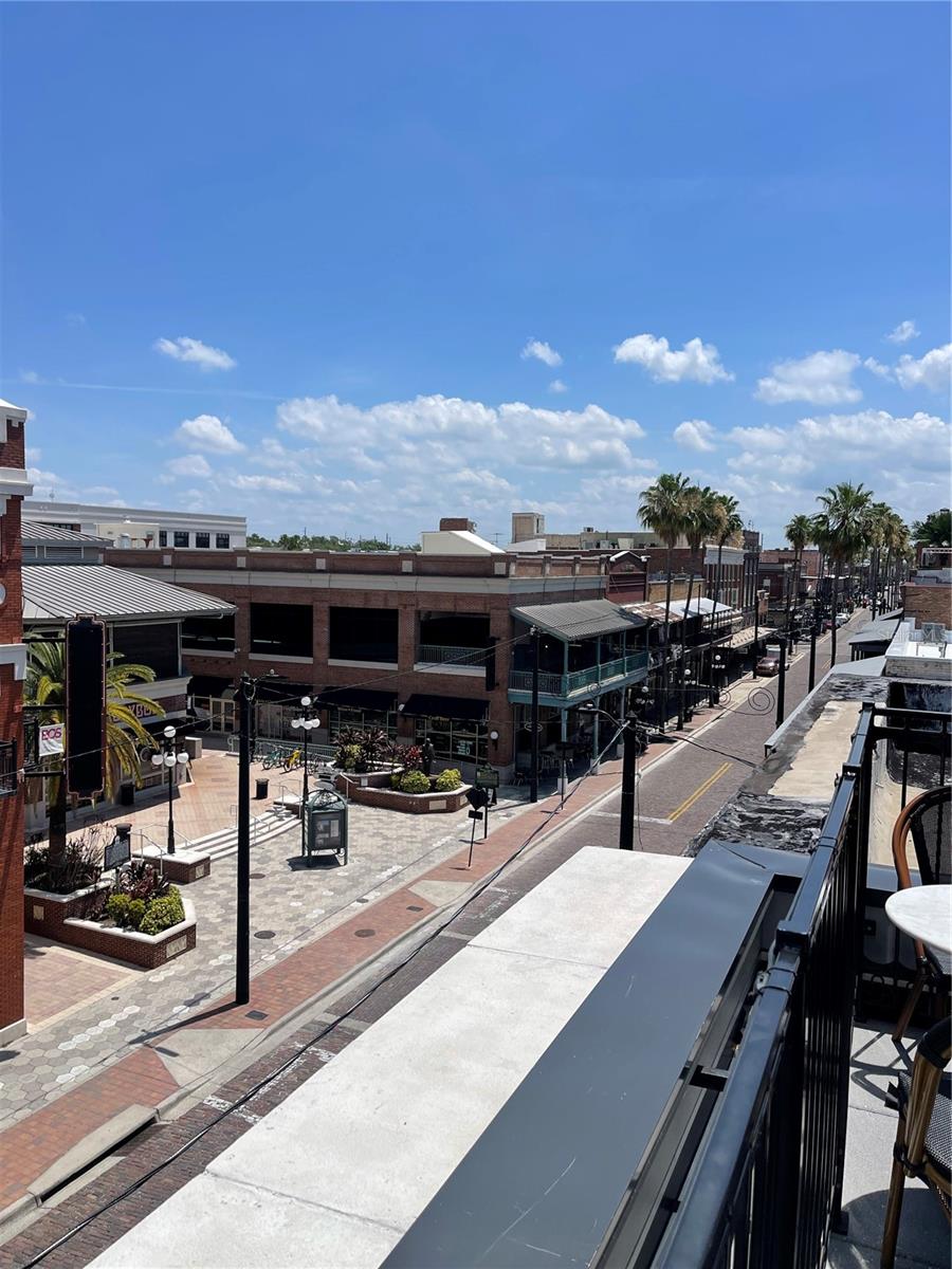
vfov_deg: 69.4
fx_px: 917
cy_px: 634
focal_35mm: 25
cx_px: 476
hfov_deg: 54.9
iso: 32
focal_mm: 5.1
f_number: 1.6
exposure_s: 1/6579
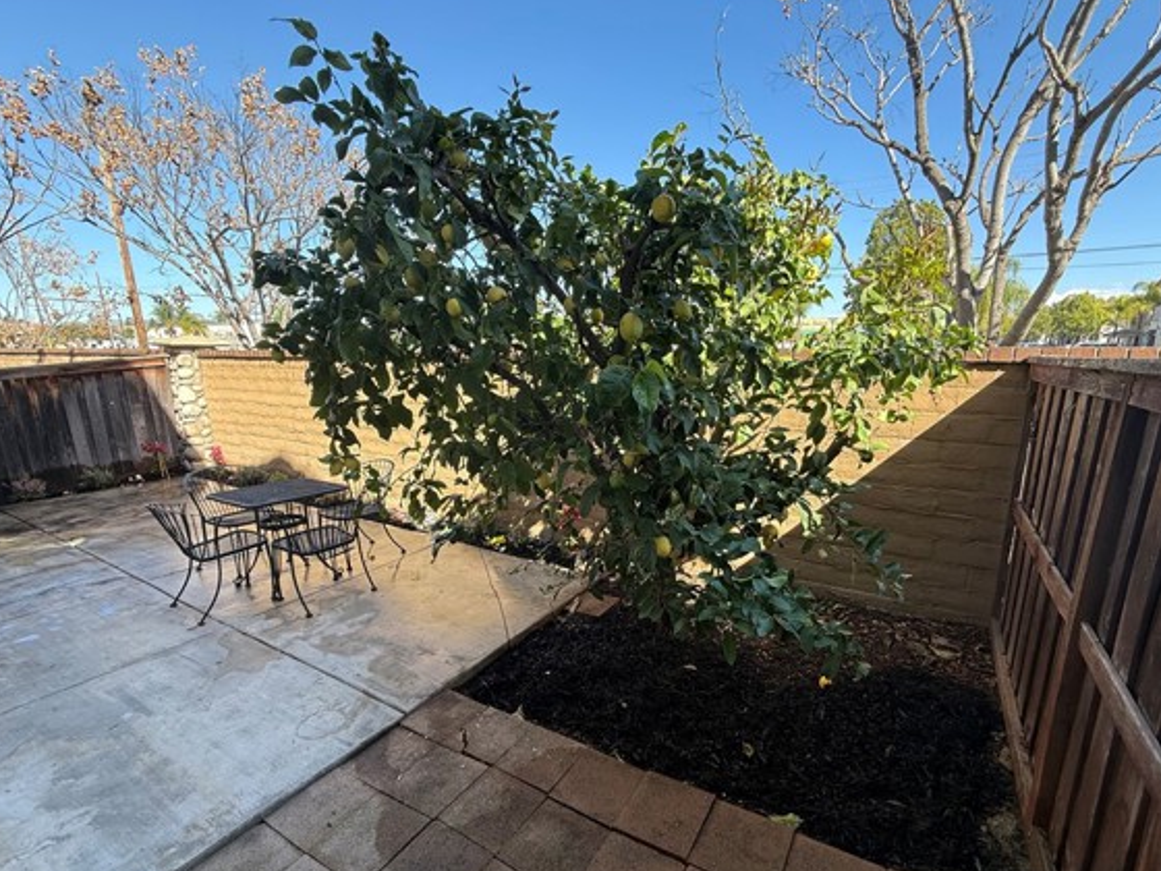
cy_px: 465
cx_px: 630
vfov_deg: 78.0
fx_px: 537
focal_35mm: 16
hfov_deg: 94.3
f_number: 2.2
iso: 64
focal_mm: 2.22
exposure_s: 1/256
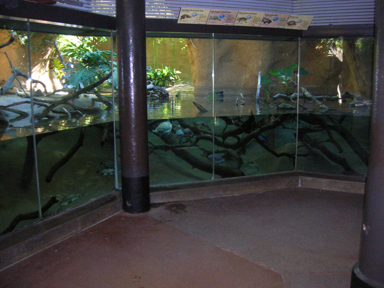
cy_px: 144
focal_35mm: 34
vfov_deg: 41.7
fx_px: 377
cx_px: 192
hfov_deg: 54.0
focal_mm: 5.7
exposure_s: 1/60.1
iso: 200
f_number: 2.9
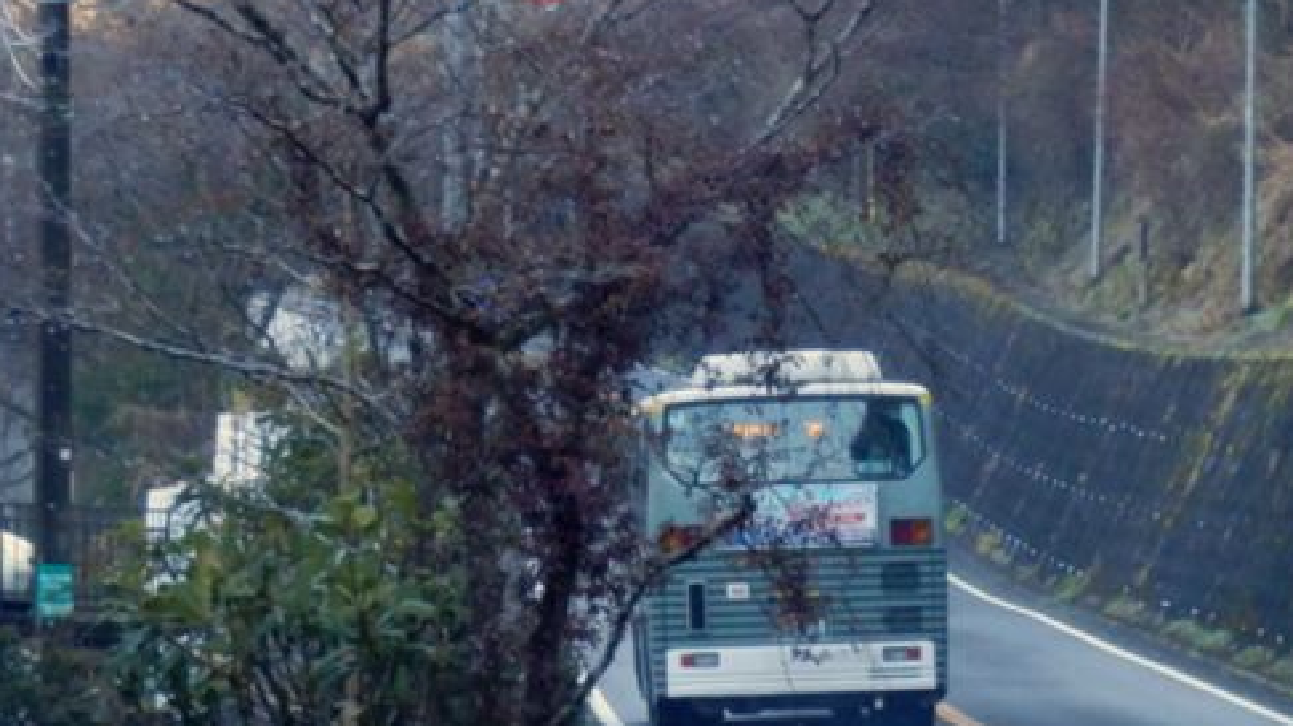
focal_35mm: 355
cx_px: 862
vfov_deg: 3.4
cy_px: 255
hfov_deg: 6.1
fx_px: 12167
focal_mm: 35.1
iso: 800
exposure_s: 1/200
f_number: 5.8
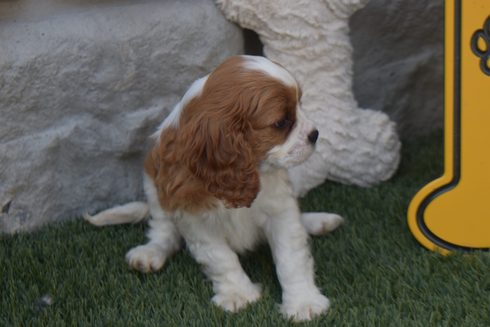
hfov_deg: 24.6
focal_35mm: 82
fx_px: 1123
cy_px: 164
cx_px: 245
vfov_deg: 16.6
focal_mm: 55
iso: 200
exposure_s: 1/125
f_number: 5.6
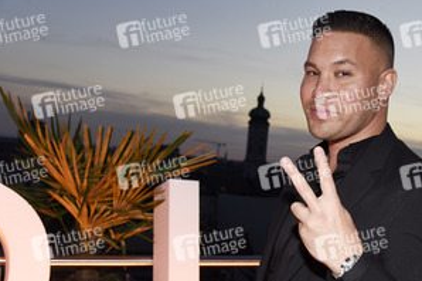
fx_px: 621
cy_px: 209
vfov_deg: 25.2
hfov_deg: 36.7
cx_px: 314
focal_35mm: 53
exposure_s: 1/125
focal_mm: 35
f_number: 6.3
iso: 500
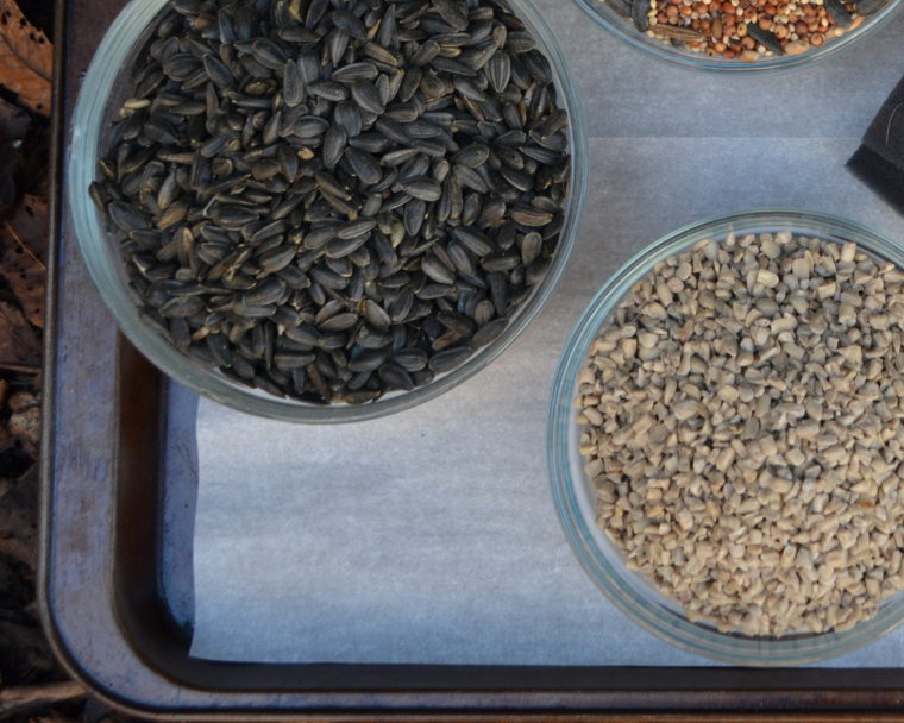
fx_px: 1980
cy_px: 155
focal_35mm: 74
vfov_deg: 20.5
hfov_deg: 24.5
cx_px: 904
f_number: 5.6
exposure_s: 1/60
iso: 320
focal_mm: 26
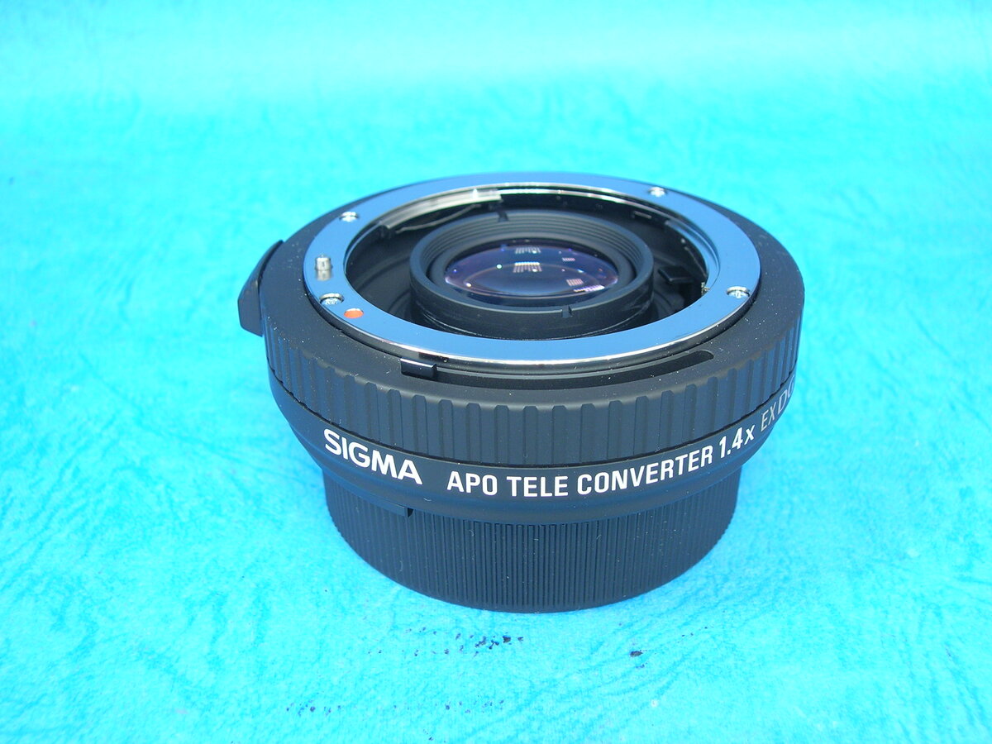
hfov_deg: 44.8
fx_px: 1204
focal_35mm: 42
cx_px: 496
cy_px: 372
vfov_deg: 34.3
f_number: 3.1
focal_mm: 7
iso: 59
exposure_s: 1/3.7
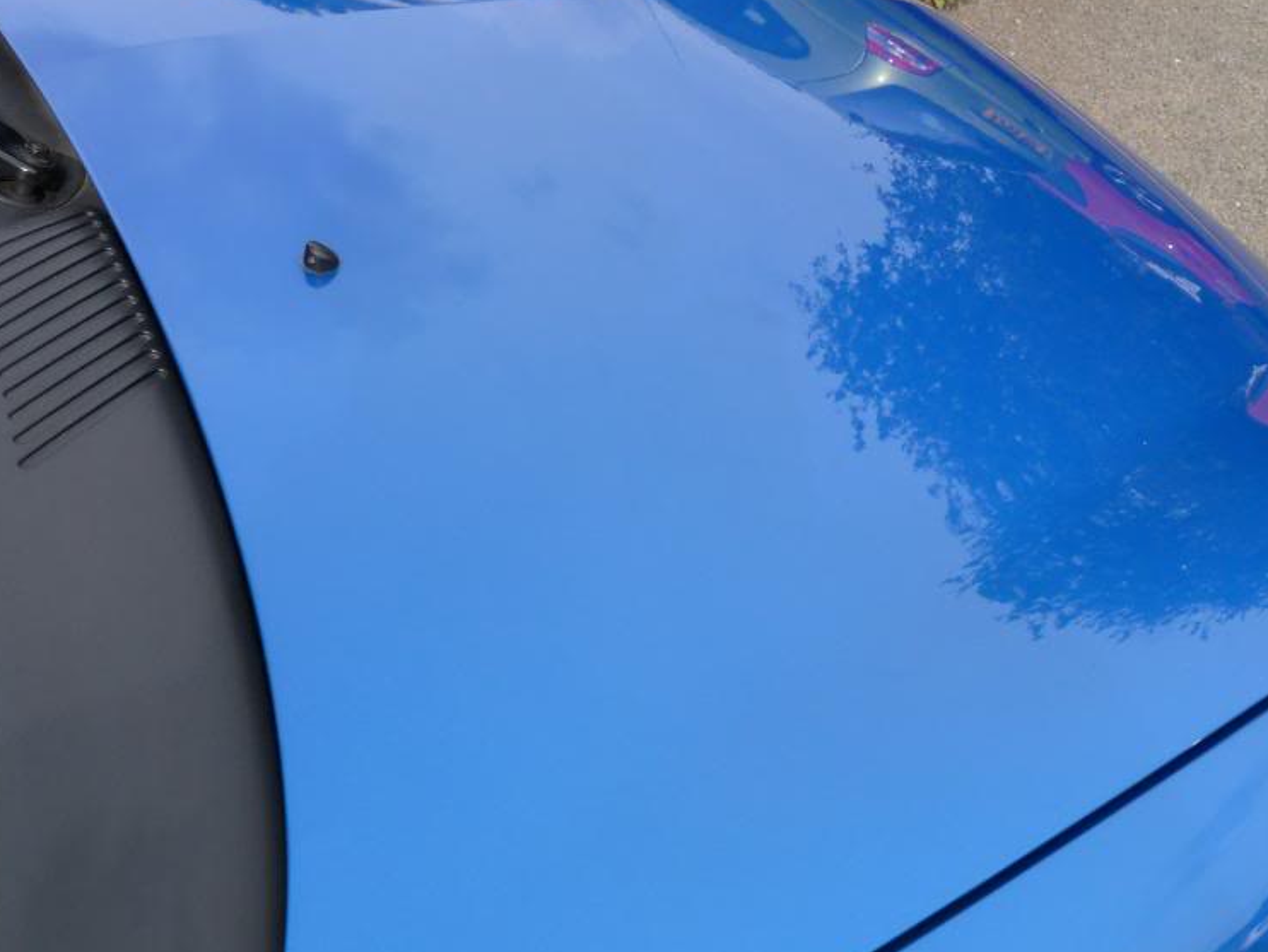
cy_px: 362
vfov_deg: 35.8
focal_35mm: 40
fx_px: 1466
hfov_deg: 46.8
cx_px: 672
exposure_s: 1/500
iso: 100
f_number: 3.6
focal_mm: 5.1
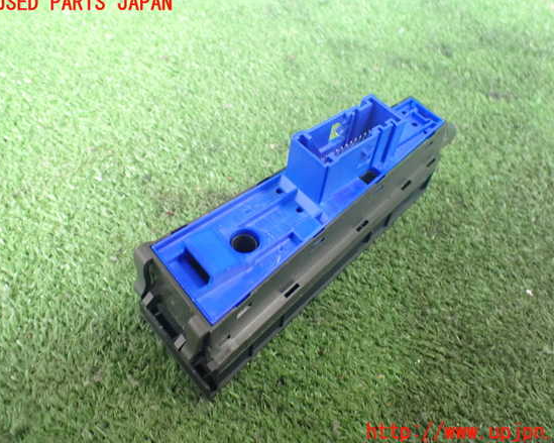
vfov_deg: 45.8
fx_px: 525
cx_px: 292
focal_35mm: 32
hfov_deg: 55.6
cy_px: 218
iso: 800
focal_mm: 5.4
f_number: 2.3
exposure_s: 1/50
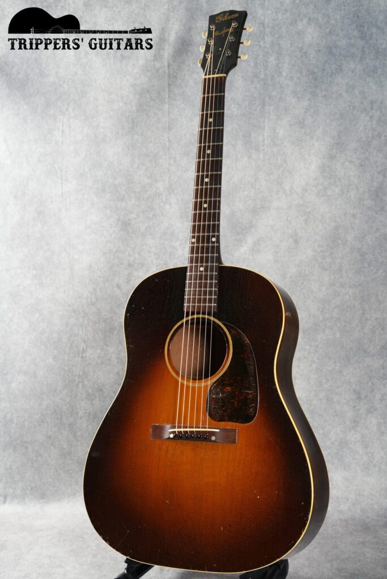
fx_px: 806
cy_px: 290
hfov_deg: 27.0
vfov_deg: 39.6
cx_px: 194
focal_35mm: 50
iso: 320
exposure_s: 1/1.6
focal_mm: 50
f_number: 6.3
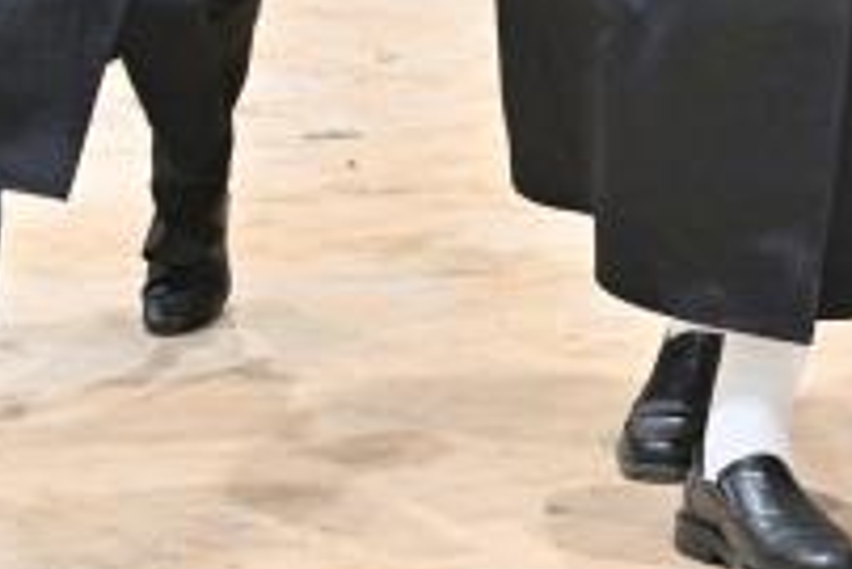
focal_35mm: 208
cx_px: 1603
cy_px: -356
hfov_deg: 9.4
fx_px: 4926
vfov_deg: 6.5
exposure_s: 1/100
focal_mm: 41
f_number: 4
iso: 800
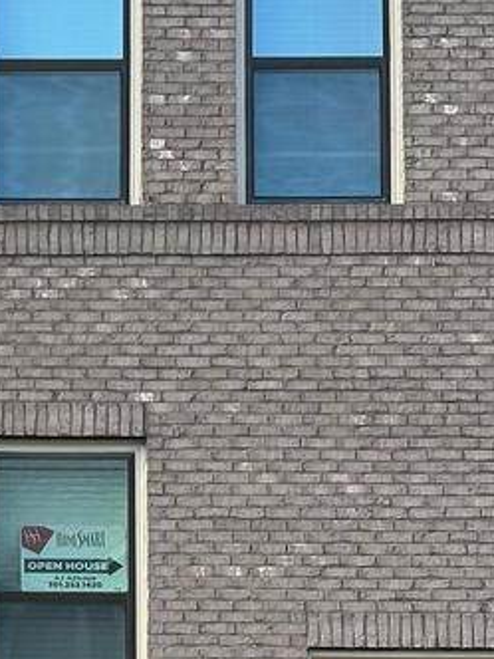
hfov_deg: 9.4
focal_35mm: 156
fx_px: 2968
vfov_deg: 12.5
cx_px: -129
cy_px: 641
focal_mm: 6.86
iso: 64
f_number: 1.78
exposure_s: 1/516
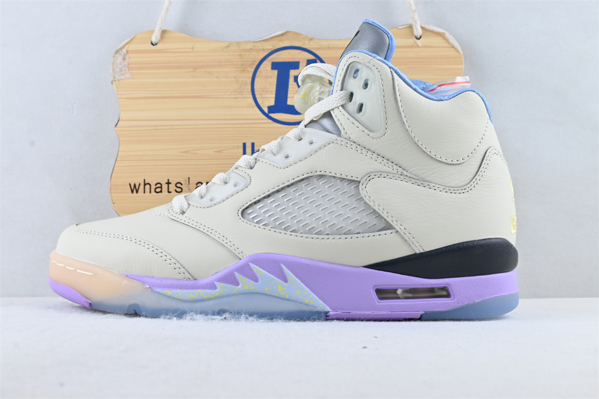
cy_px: 200
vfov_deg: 29.9
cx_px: 300
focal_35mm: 45
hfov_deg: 43.6
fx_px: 749
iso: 100
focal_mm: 30
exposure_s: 1/13
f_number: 10
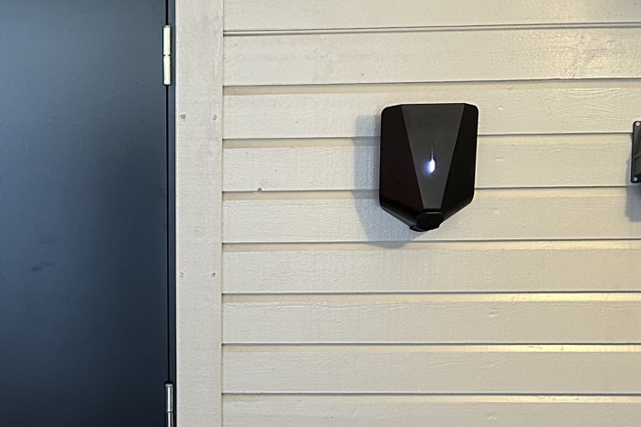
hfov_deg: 27.5
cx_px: 131
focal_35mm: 72
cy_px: 312
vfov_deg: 18.8
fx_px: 1282
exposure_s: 1/60
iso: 500
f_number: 1.78
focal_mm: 6.86
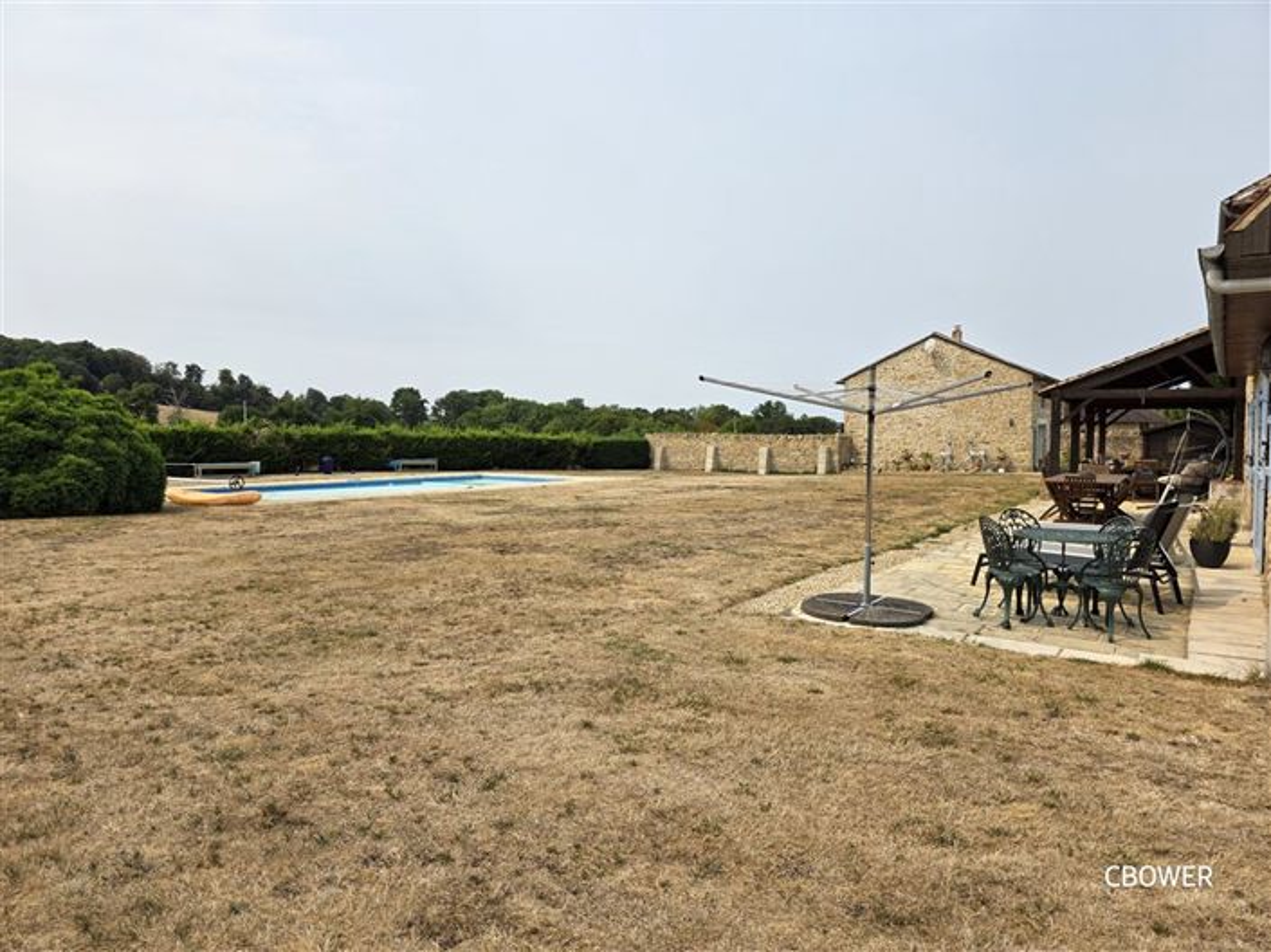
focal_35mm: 23
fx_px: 844
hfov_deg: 74.0
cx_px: 636
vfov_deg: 58.8
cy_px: 476
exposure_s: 1/5608
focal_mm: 6.3
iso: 80
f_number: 1.7
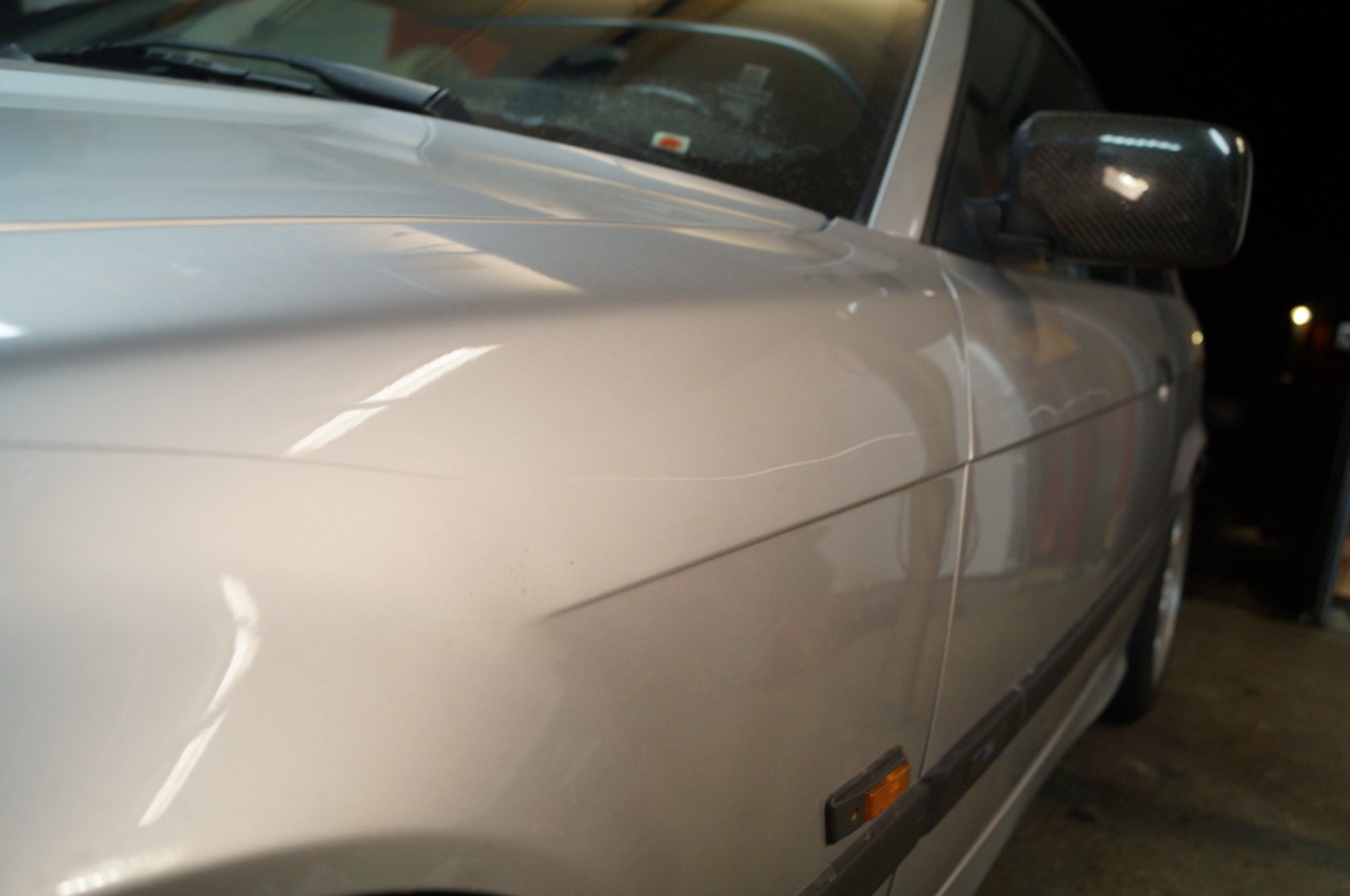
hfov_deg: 57.3
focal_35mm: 33
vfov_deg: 39.9
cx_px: 675
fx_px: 1236
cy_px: 448
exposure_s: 1/60
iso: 400
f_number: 4
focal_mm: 22
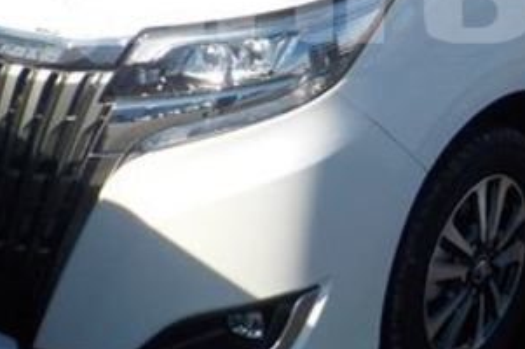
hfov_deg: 24.3
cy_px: 9
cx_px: 382
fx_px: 1209
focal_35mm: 83
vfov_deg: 16.1
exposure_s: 1/1250
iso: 125
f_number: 3.3
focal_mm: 4.1
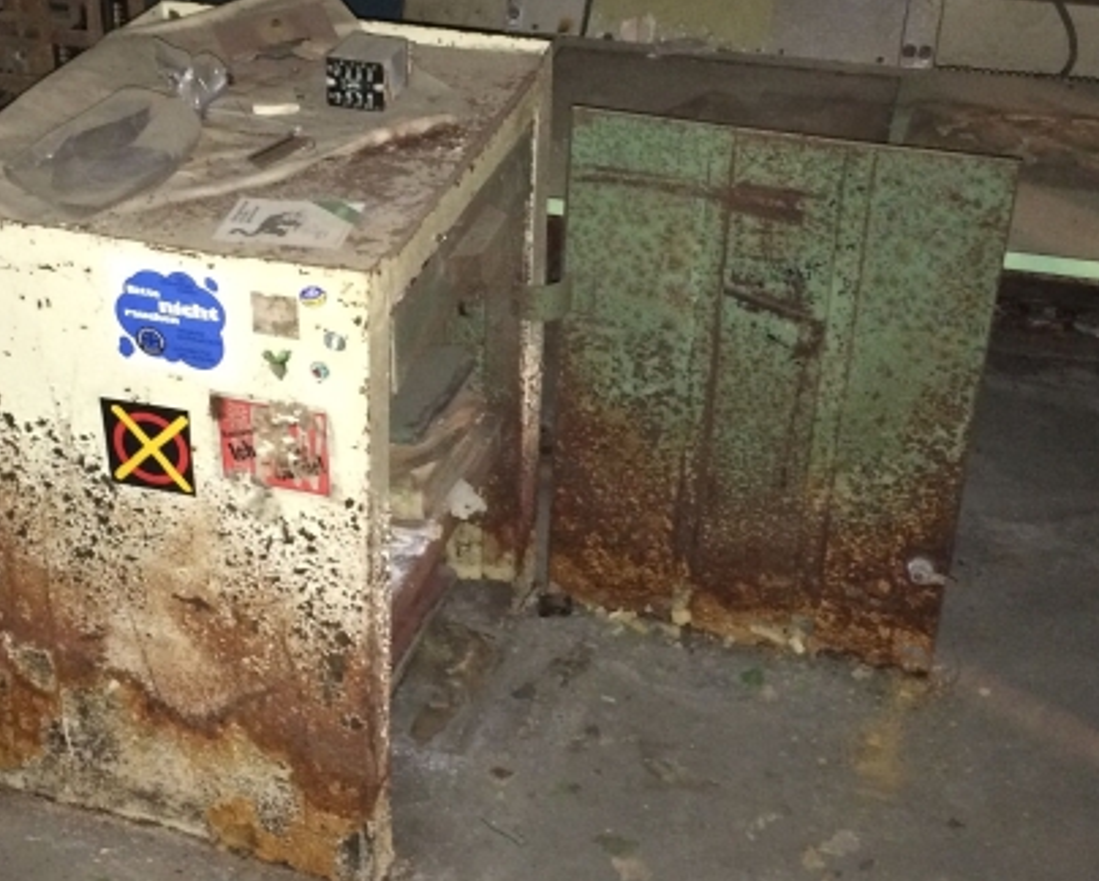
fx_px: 1823
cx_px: 354
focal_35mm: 56
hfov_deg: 33.2
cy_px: 408
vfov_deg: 27.2
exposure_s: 1/16
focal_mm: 4.15
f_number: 2.2
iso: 400
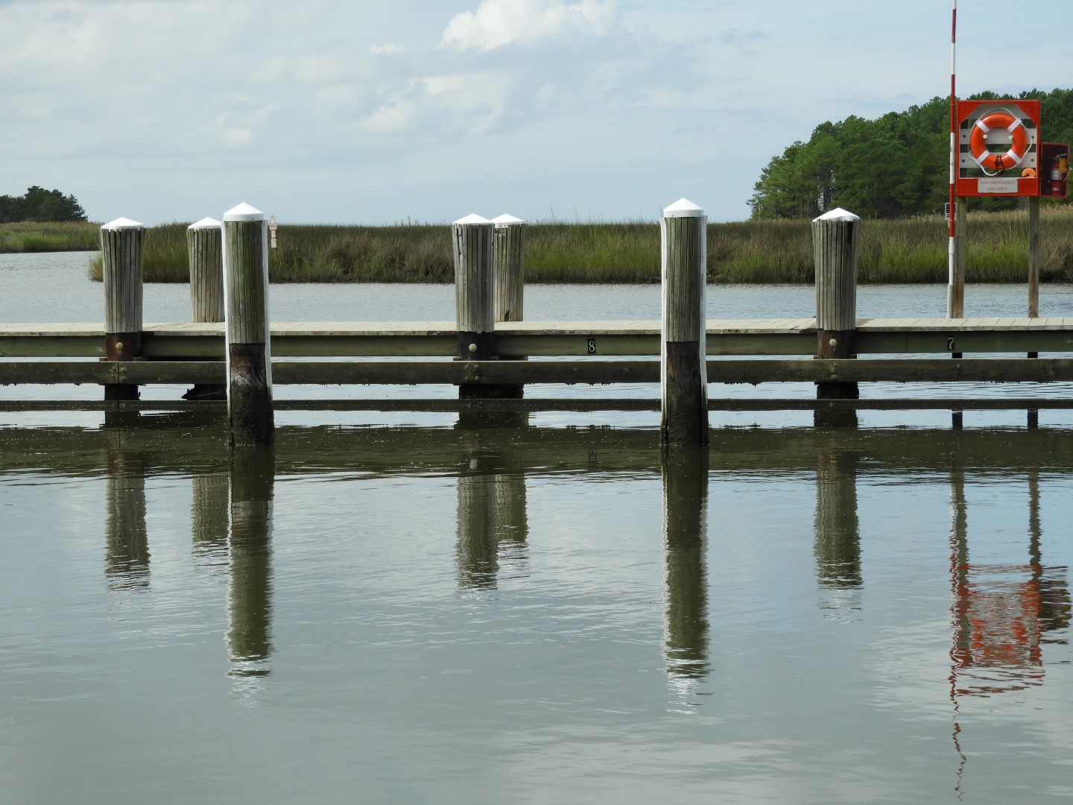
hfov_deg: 15.8
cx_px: 536
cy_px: 402
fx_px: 3875
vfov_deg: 11.9
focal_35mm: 125
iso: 100
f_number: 5
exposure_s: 1/640
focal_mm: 22.4
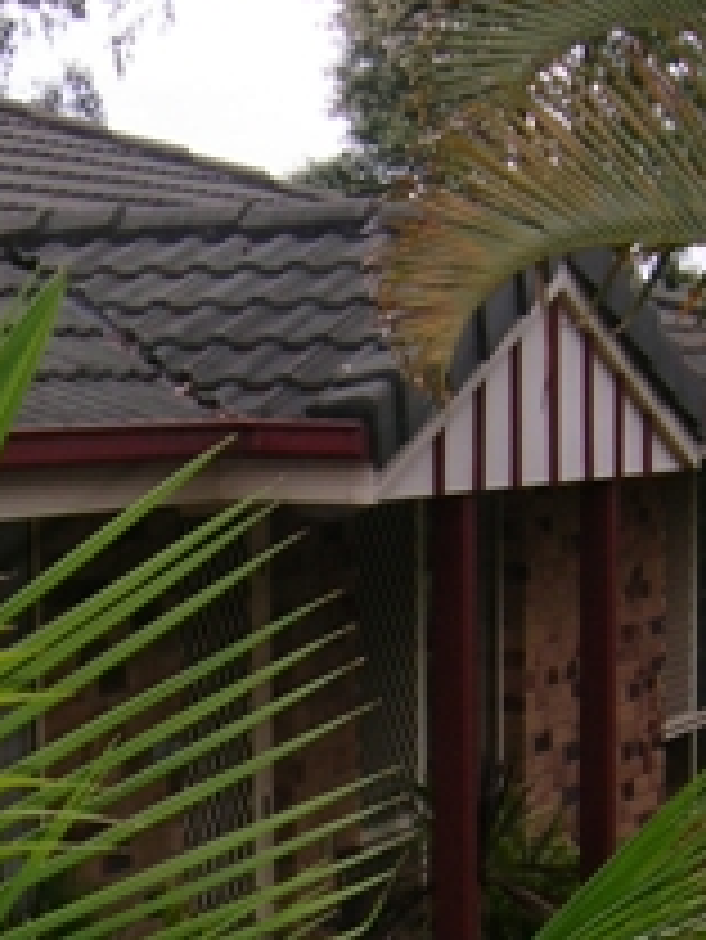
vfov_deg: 17.4
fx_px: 2988
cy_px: 967
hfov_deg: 13.5
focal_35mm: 110
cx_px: 373
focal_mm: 60
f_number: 2.8
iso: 64
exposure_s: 1/180
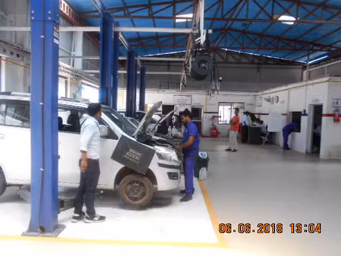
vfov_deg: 53.1
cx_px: 170
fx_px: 256
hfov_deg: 67.3
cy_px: 128
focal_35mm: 26
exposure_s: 1/30
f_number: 3.2
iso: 80
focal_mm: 4.6
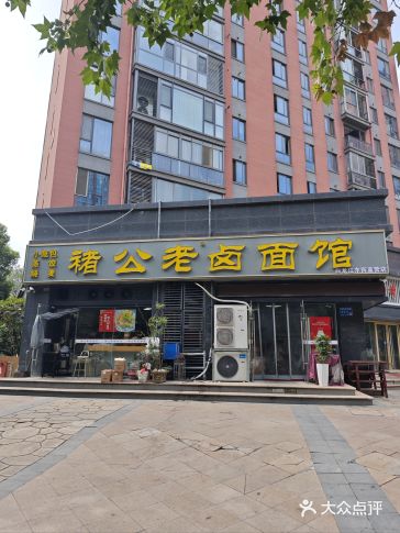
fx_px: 354
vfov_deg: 73.9
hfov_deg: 58.9
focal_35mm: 23
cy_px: 266
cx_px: 200
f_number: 1.6
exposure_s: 1/2500
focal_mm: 6.55
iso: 50
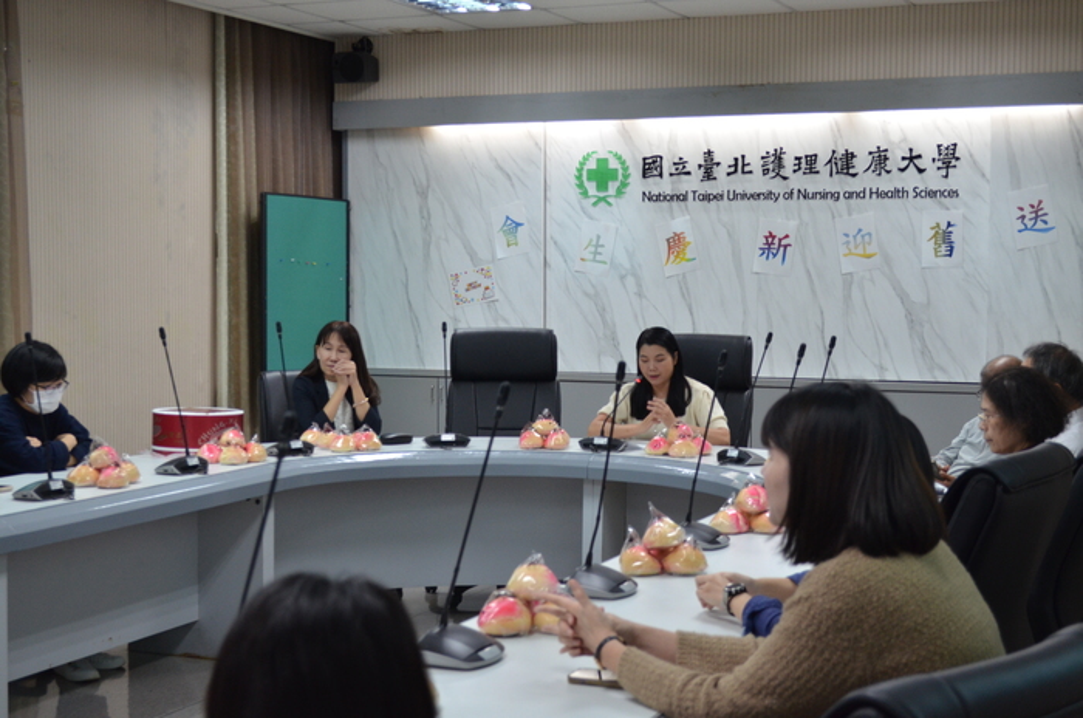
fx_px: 1622
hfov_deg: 36.9
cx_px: 542
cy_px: 359
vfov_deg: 25.0
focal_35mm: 54
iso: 800
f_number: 5
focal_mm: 36
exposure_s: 1/100
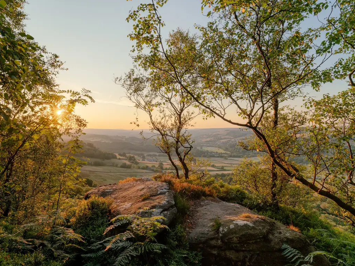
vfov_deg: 71.6
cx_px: 156
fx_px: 185
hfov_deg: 87.4
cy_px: 135
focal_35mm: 18
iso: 200
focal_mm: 16
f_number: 11
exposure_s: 1/100
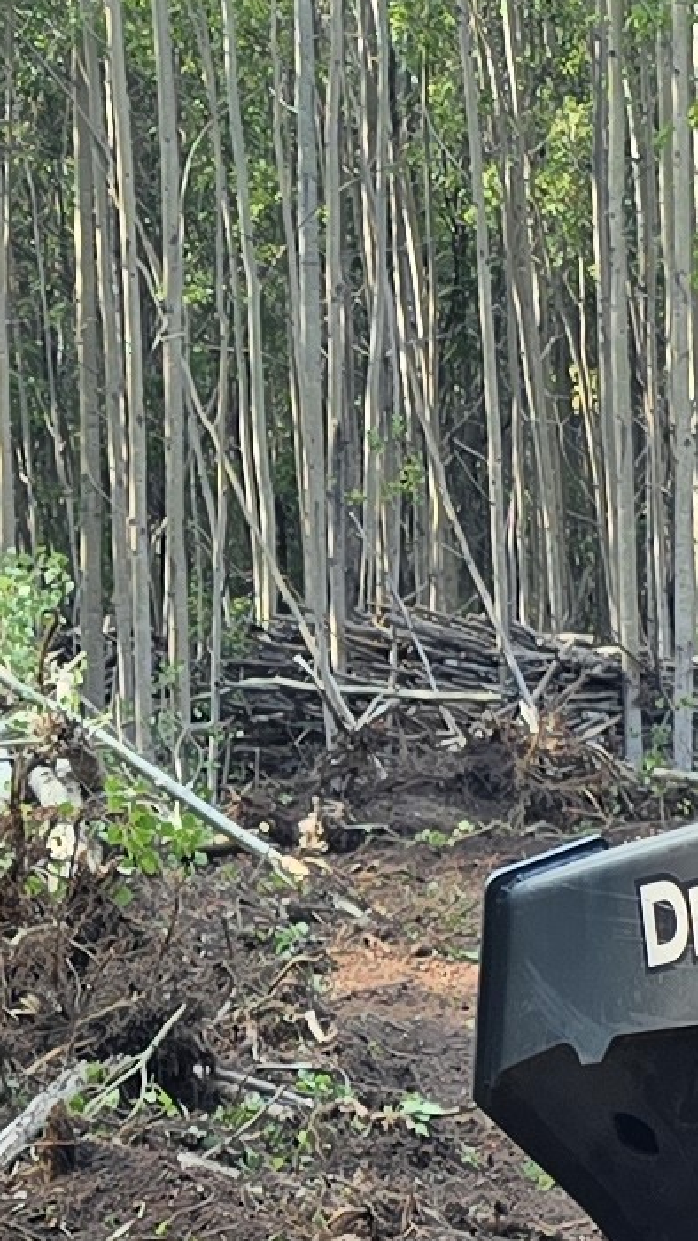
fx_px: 4708
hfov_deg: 8.4
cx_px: -174
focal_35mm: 143
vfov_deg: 15.0
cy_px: 871
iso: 12
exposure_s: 1/201
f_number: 1.7
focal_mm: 6.3
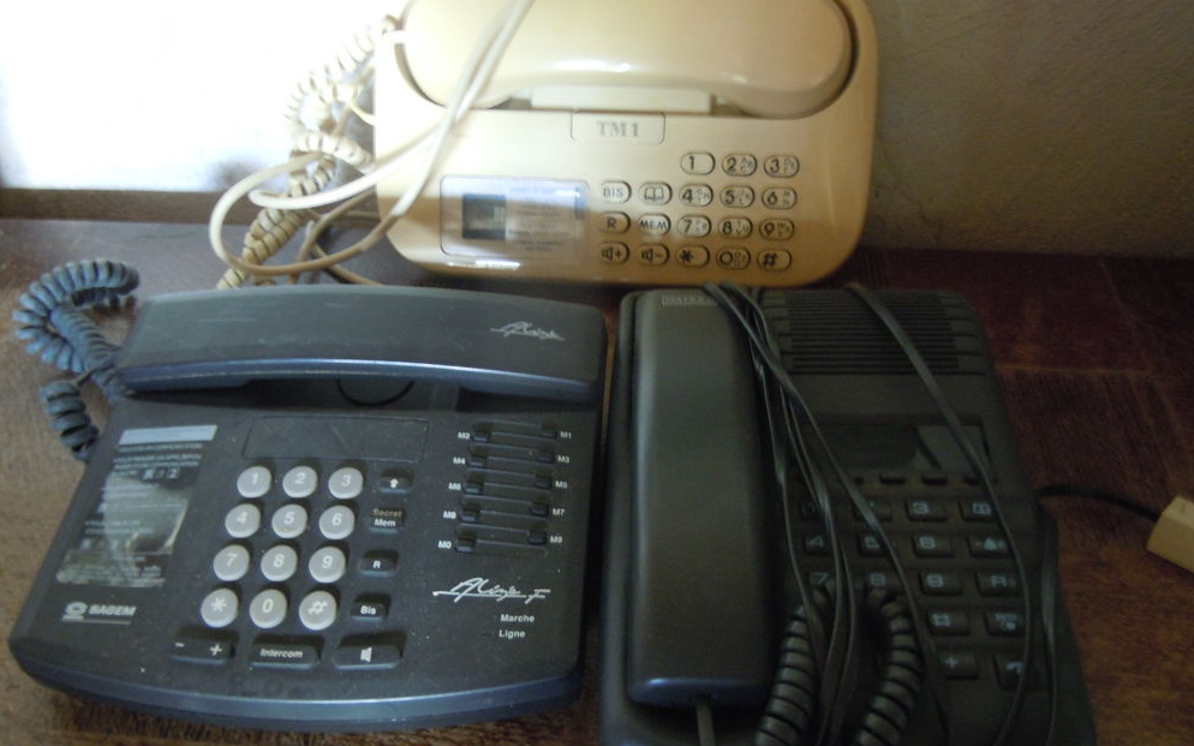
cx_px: 596
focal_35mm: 32
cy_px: 384
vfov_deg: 39.4
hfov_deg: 59.7
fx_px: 1041
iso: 400
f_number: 3.5
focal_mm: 5.4
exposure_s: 1/3
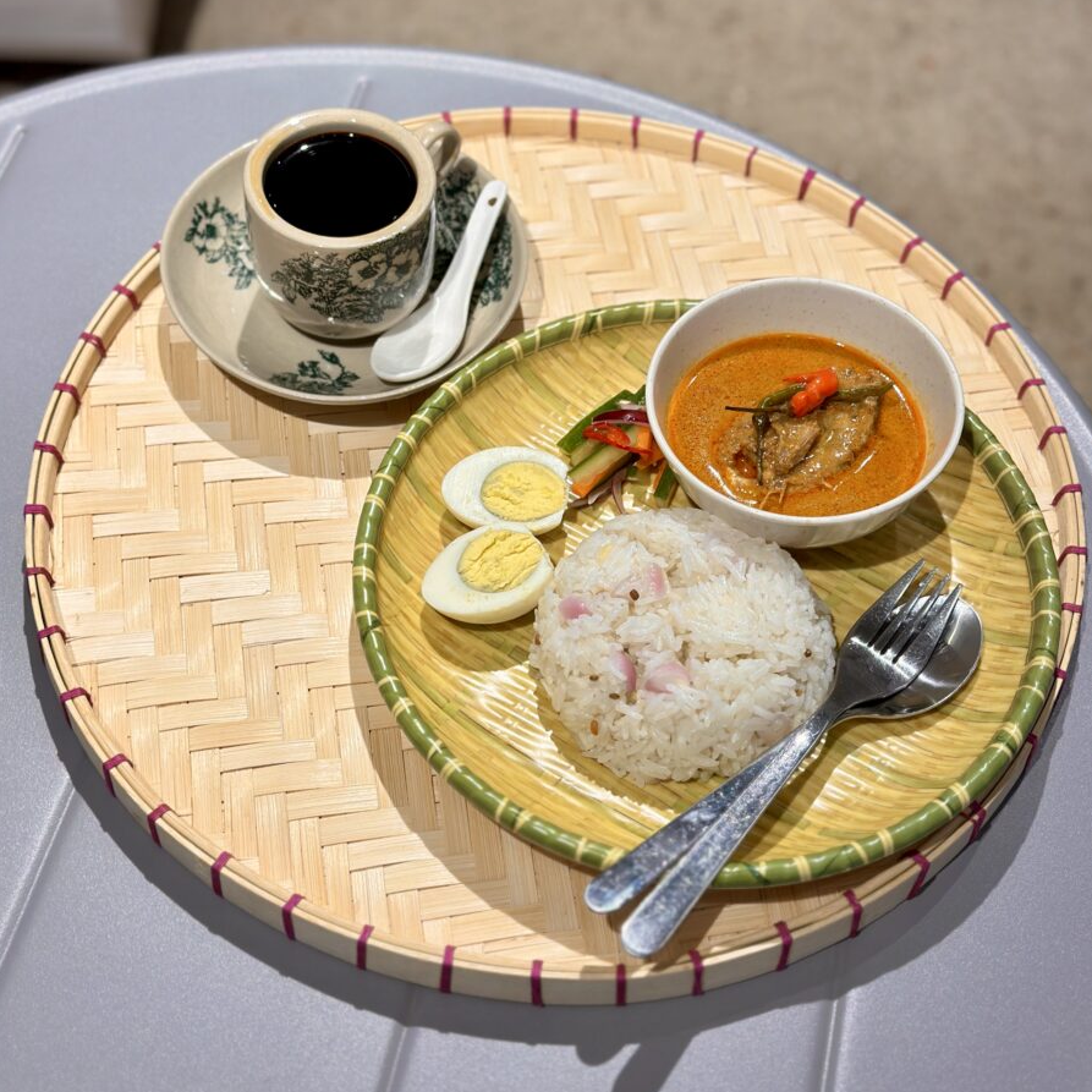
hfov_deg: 30.0
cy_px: 445
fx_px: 2034
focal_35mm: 57
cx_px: 545
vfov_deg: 30.0
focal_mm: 6.86
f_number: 1.78
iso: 80
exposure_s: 1/211
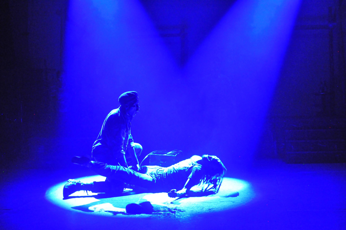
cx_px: 173
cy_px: 115
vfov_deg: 25.7
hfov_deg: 37.9
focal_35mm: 52
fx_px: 504
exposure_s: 1/40
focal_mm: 35
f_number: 2
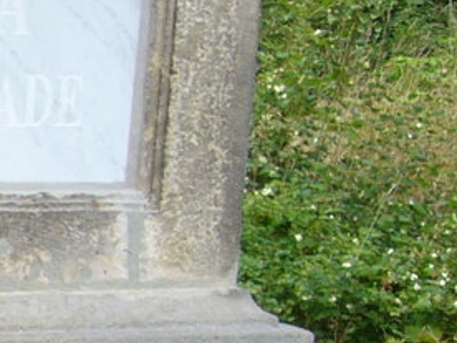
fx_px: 2007
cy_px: 365
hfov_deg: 11.5
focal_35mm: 152
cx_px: -492
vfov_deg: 9.7
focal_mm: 5.8
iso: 64
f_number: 2.8
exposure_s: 1/125
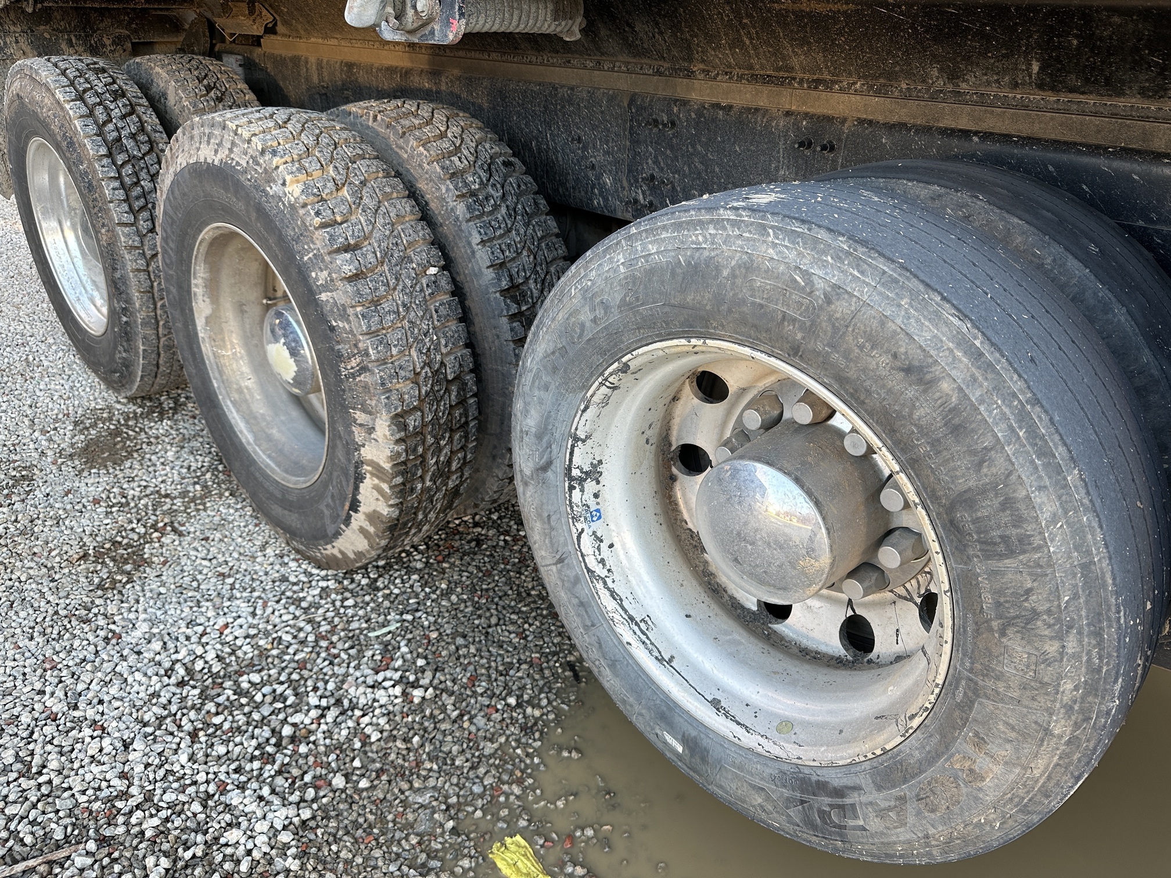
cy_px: 439
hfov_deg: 71.6
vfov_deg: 56.8
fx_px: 812
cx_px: 586
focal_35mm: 24
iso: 100
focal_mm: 6.86
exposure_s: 1/121
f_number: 1.78
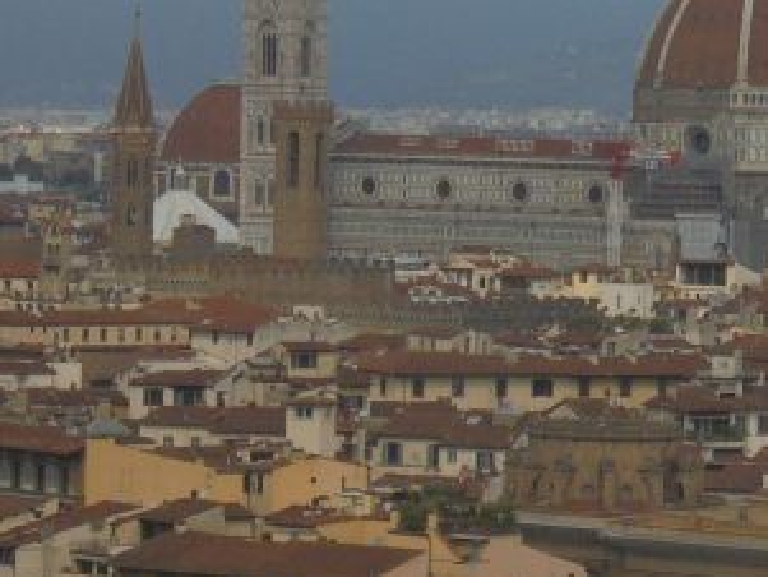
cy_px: 161
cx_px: 653
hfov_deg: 7.2
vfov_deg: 5.4
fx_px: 6059
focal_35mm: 273
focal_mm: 19.2
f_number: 5.1
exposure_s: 1/800
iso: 100
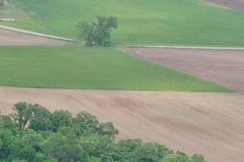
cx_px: -551
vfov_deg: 7.3
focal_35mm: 183
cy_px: 306
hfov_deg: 8.7
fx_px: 1240
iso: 100
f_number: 2.8
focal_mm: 10.26
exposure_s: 1/640
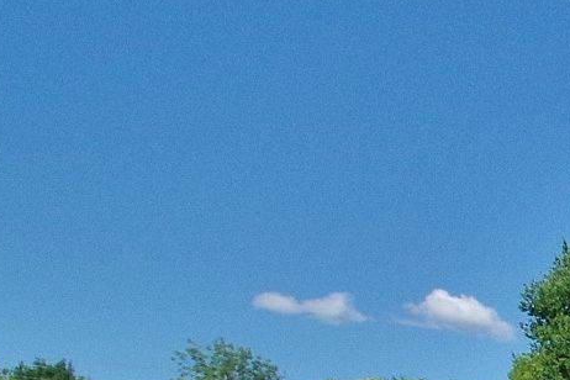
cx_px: 1020
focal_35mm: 65
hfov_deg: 21.1
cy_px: 580
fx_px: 1029
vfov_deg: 18.4
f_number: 22
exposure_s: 1/500
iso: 1600
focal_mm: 10
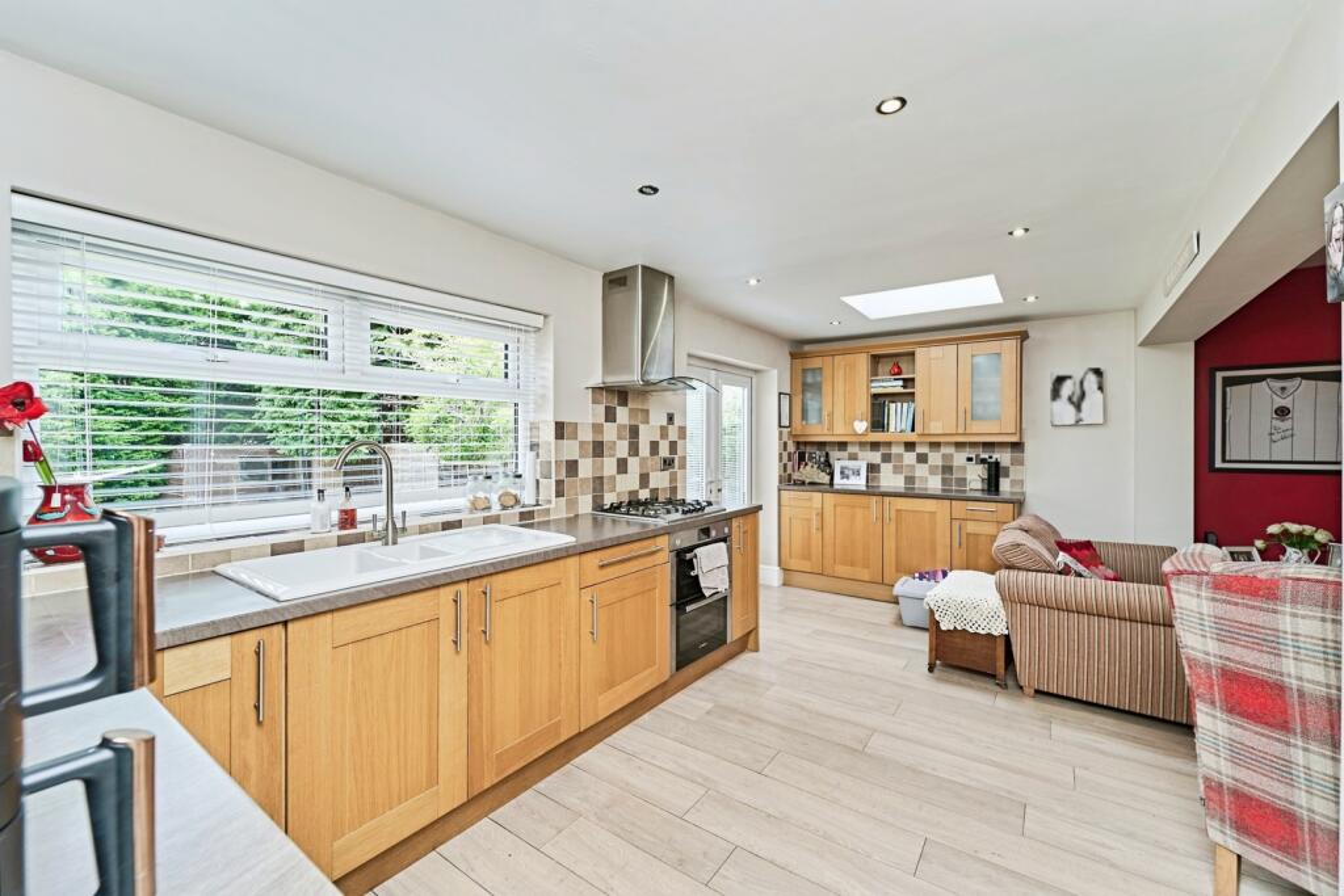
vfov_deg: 81.2
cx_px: 672
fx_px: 523
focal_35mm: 14
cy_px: 448
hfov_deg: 104.2
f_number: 8
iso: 320
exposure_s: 1/30
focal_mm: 14
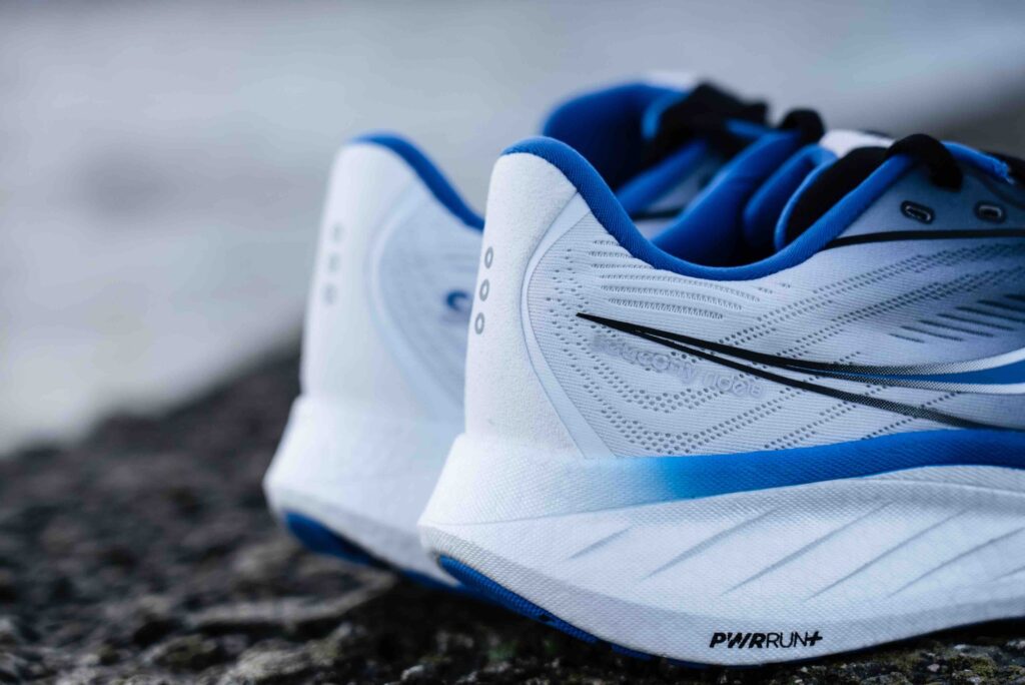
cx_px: 512
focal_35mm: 105
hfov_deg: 19.4
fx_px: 2991
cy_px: 342
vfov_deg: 13.1
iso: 320
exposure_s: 1/320
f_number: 4
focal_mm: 105
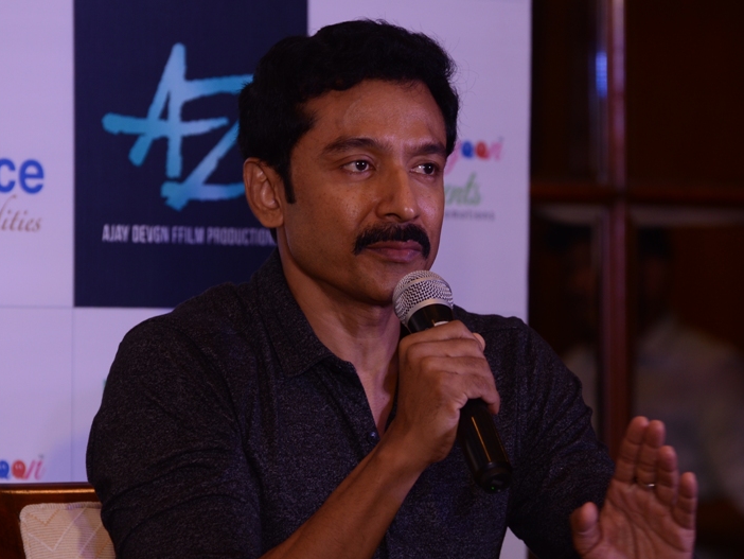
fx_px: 5817
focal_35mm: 271
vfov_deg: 5.5
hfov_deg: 7.3
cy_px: 279
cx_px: 380
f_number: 5
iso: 500
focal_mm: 165
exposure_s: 1/125
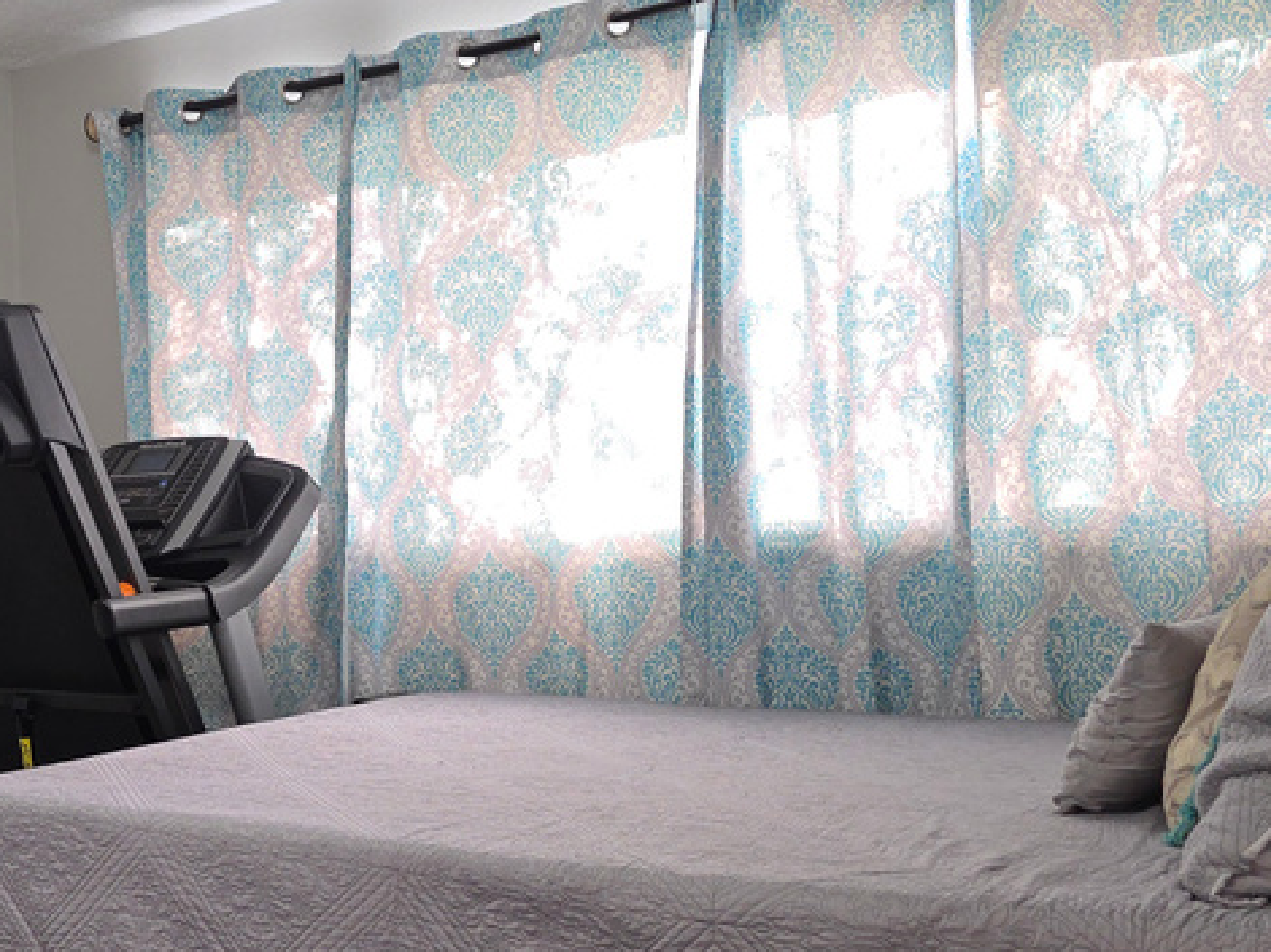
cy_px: 623
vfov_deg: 28.9
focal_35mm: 50
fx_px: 1835
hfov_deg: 35.8
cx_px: 116
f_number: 1.7
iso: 125
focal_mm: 6.3
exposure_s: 1/60
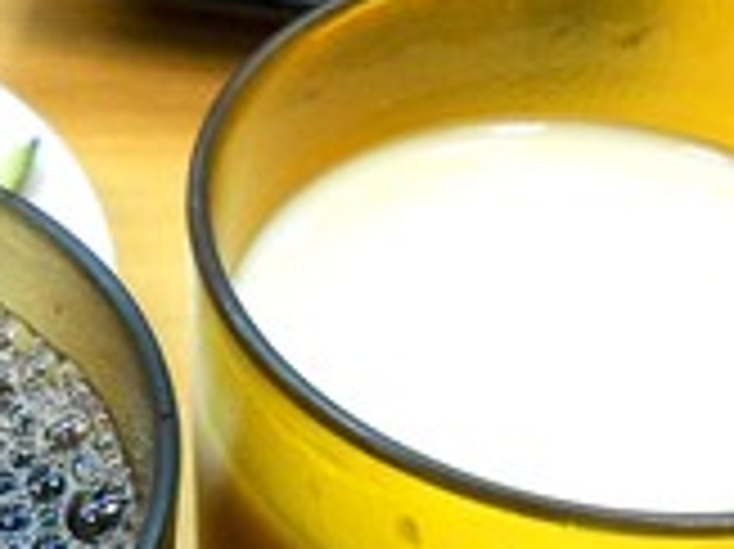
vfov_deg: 15.1
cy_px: 572
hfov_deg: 20.4
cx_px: 243
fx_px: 2034
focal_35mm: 96
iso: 320
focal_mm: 4.6
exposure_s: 1/30
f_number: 3.2
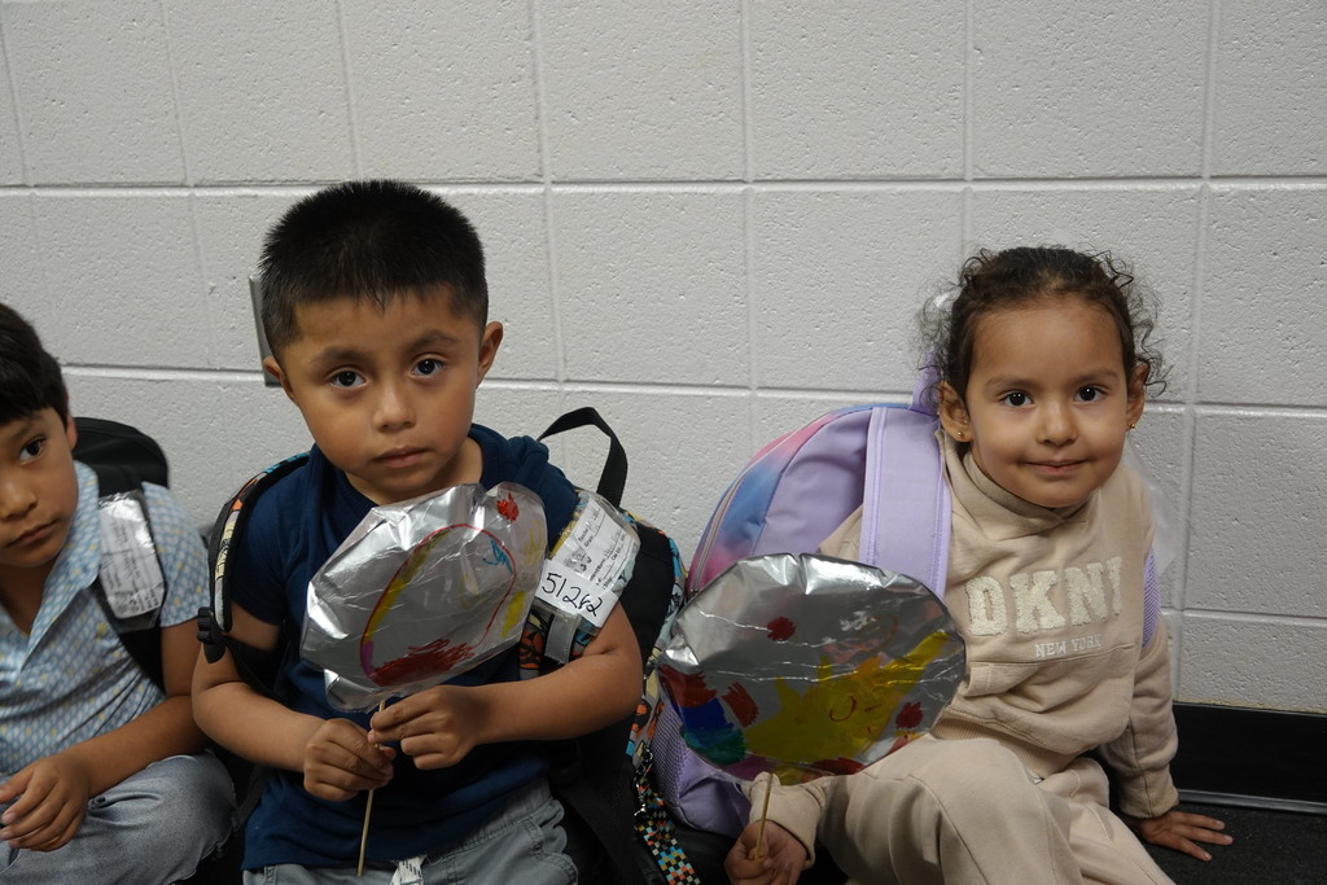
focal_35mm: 39
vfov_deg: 34.2
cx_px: 664
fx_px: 1438
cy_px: 442
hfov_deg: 49.5
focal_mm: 14.16
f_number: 3.2
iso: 400
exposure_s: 1/40
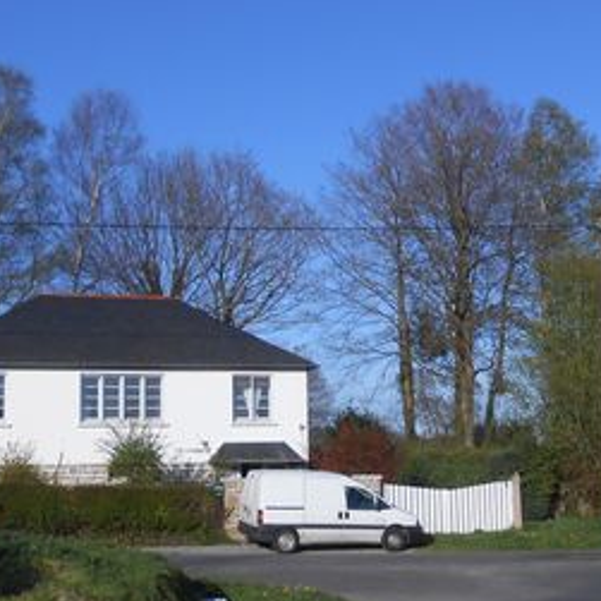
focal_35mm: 55
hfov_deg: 31.1
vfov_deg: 31.1
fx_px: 1080
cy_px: 283
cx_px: 311
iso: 80
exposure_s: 1/1250
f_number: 3.5
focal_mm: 4.6
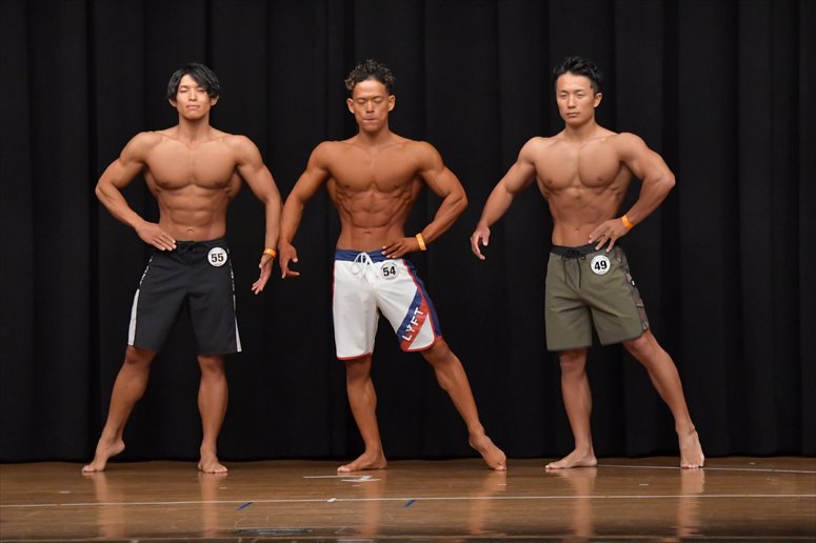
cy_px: 272
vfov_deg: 5.7
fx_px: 5437
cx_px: 408
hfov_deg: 8.6
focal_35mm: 240
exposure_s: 1/400
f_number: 5.6
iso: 6400
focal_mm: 160
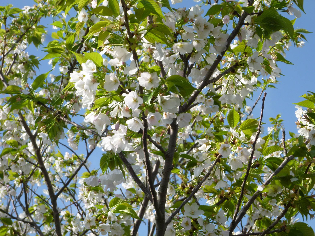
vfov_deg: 16.2
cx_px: 158
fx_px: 828
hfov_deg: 21.5
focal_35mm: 91
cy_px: 118
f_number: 5.7
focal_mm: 16.2
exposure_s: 1/200
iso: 80
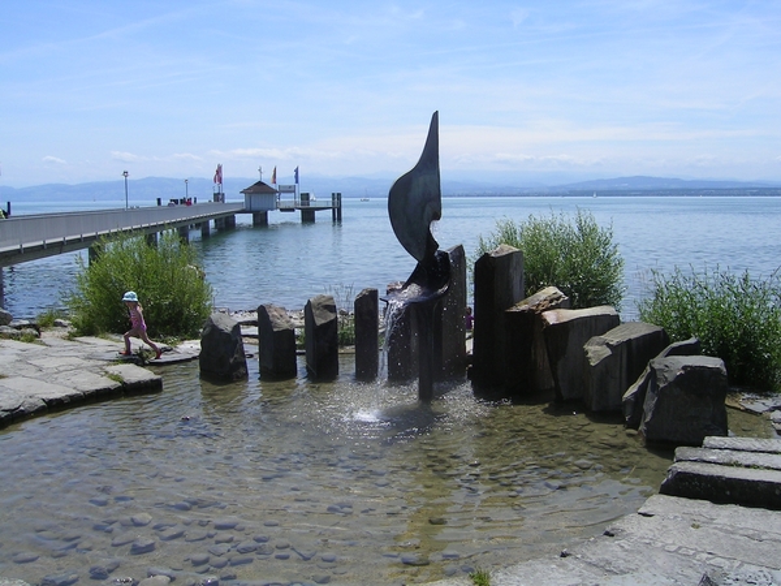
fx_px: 812
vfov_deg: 39.7
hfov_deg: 51.4
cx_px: 390
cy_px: 293
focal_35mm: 36
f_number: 4.8
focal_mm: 5.6
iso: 50
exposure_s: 1/585
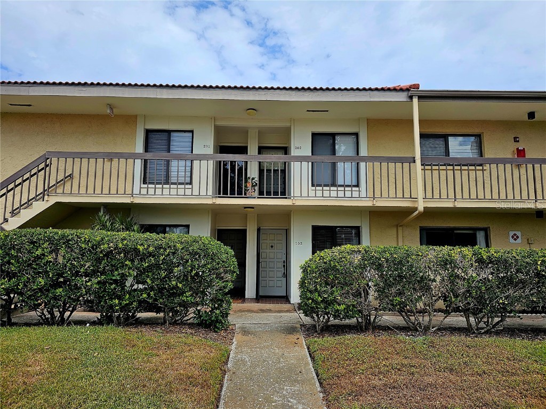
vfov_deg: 58.9
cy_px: 204
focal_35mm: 23
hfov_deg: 73.9
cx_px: 273
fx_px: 363
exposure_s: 1/1429
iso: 16
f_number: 1.7
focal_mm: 6.3
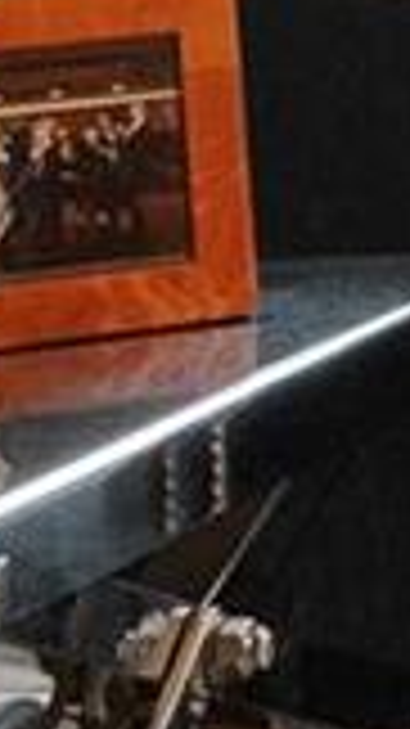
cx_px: 2744
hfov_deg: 2.9
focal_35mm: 372
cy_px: -742
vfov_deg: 5.7
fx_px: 7197
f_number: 6.3
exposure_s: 1/6
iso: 400
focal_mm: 18
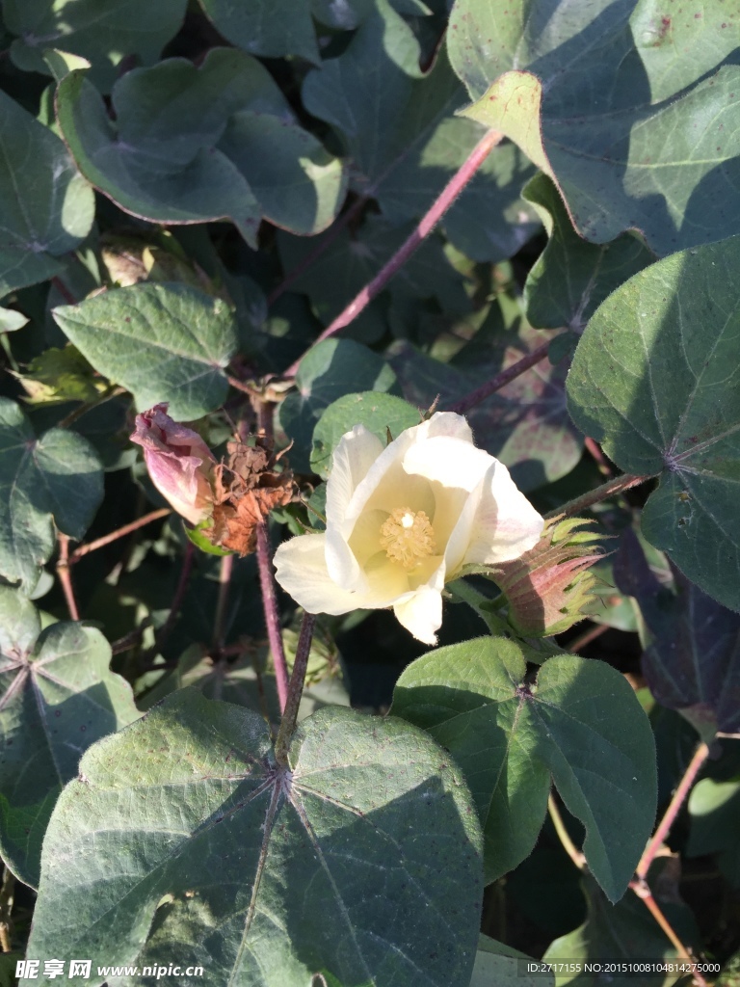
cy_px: 494
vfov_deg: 61.7
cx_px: 370
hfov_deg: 48.2
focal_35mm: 29
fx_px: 827
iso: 32
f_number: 2.2
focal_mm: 4.15
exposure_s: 1/732
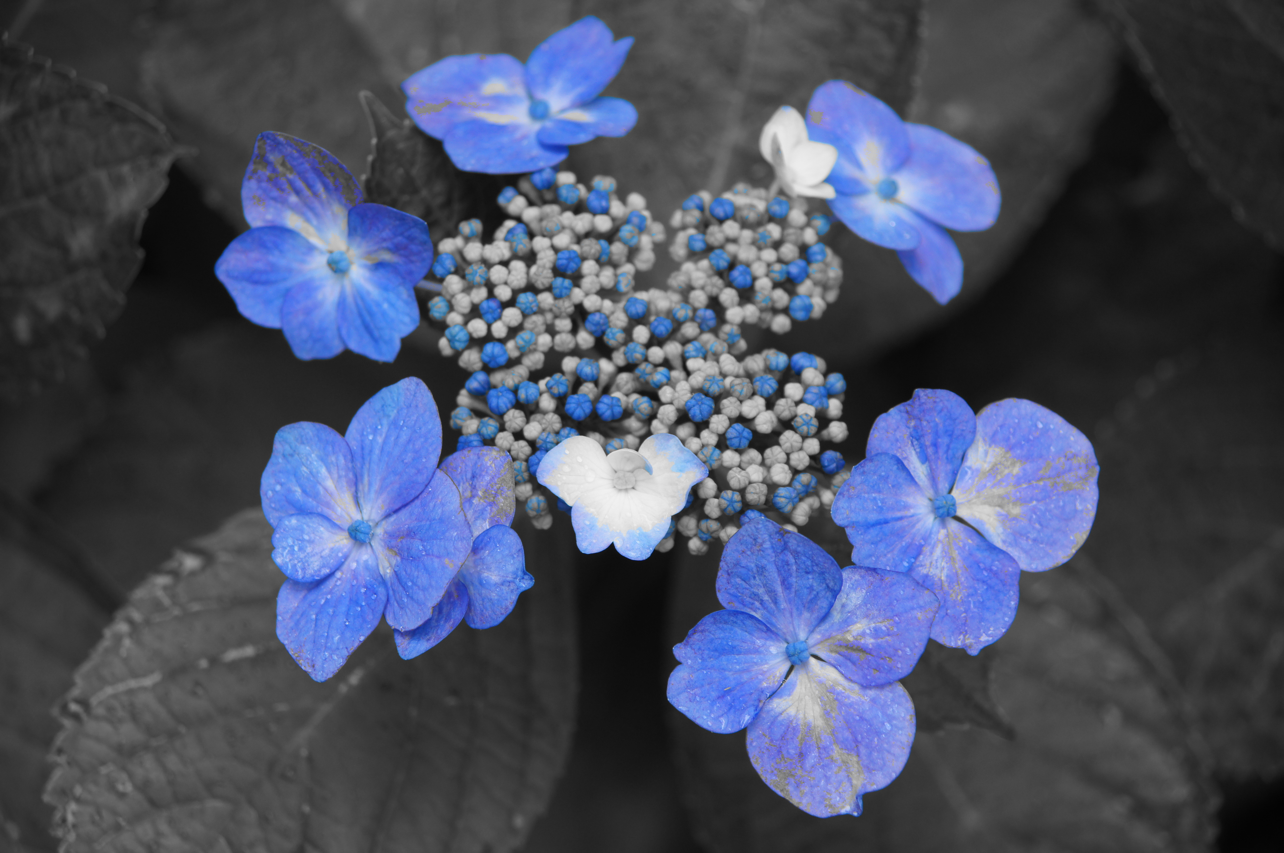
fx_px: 4275
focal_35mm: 120
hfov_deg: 17.1
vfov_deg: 11.4
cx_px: 642
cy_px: 426
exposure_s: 1/125
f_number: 4.5
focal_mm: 80
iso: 200
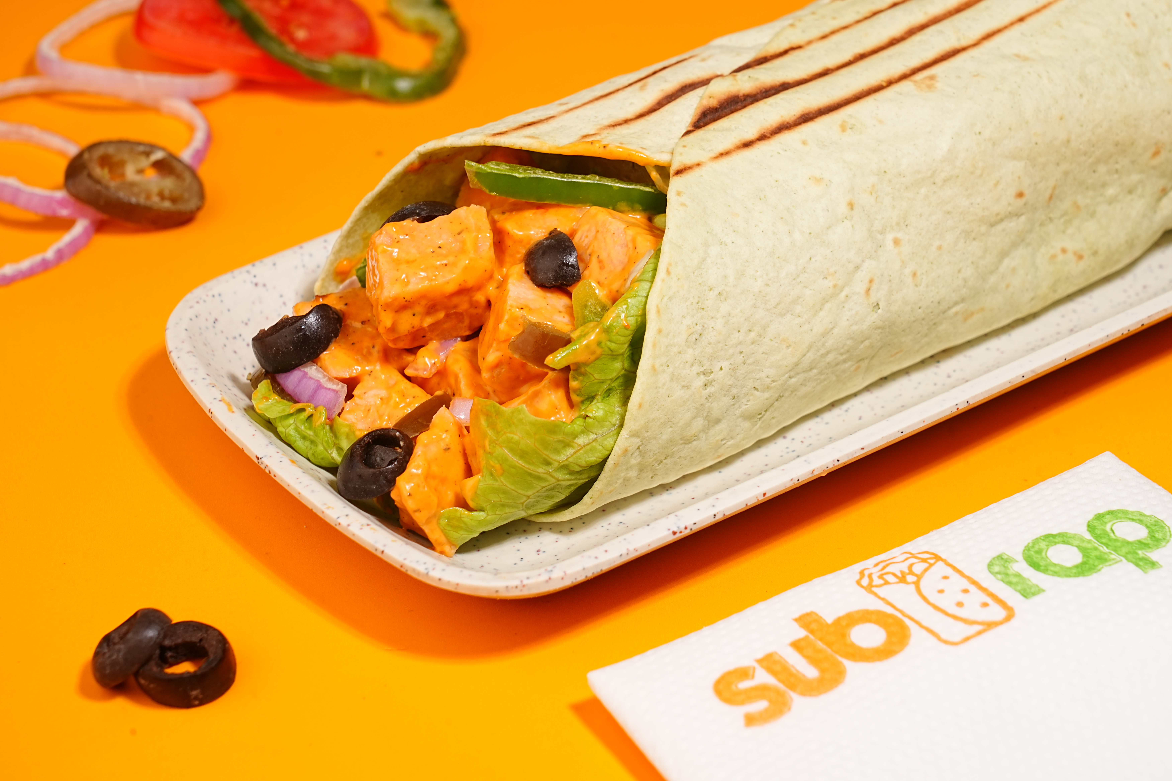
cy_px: 390
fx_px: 3060
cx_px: 586
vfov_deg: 14.6
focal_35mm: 94
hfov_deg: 21.7
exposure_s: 1/30
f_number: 13
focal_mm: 94
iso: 320
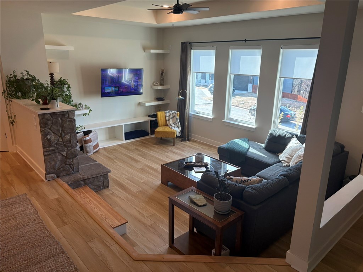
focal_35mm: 26
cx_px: 182
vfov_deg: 53.1
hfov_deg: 67.3
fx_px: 273
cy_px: 136
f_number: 1.6
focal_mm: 5.96
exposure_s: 1/193
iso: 100
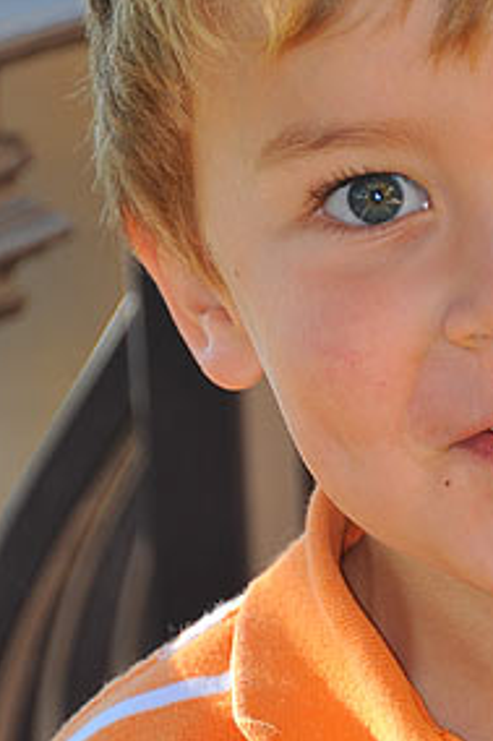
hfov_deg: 1.4
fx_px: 19599
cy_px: 626
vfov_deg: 2.2
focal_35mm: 953
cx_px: 563
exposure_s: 1/125
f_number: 5.6
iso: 200
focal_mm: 300
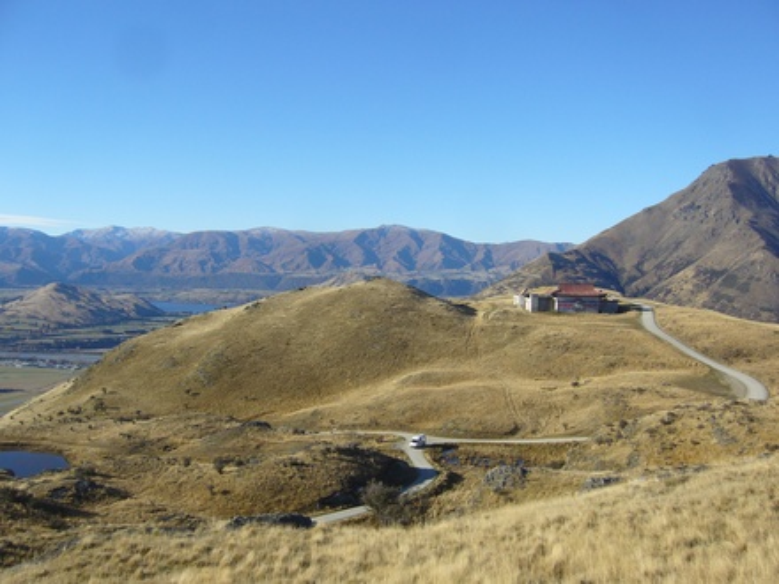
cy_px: 292
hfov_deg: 52.6
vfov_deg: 40.7
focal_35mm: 35
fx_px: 788
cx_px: 390
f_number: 5.6
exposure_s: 1/250
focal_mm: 5.8
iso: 80
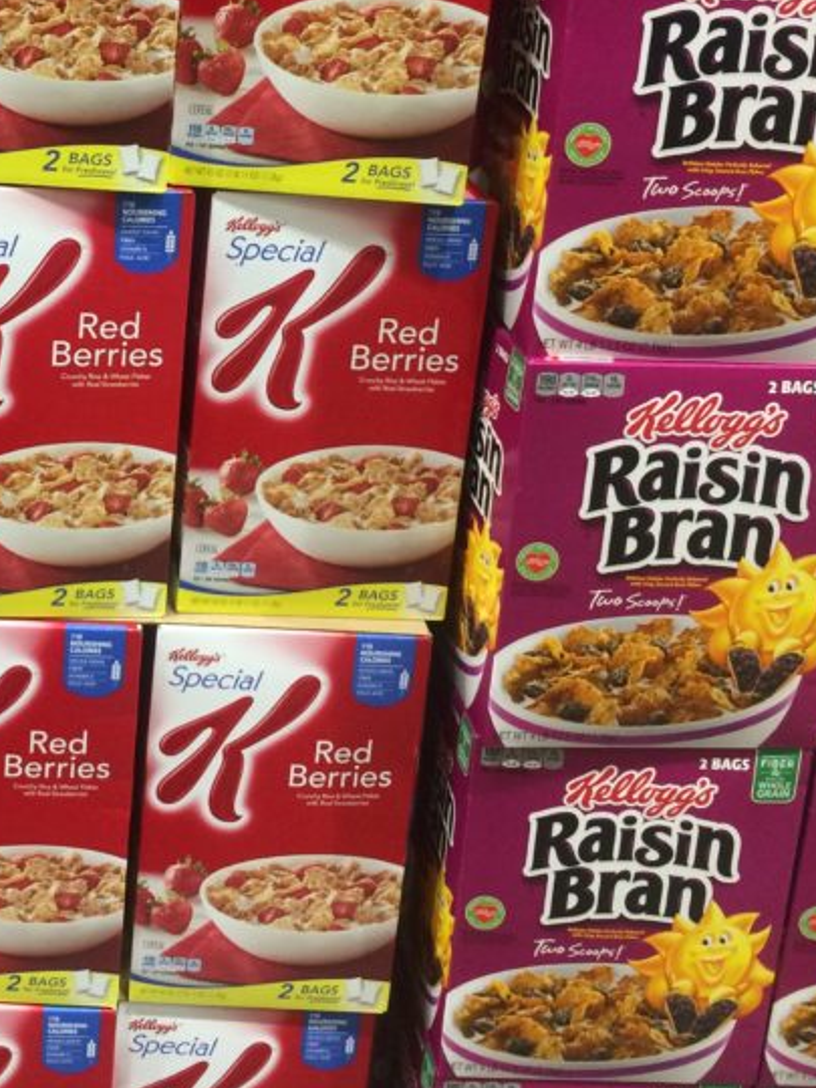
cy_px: 258
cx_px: 66
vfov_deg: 34.1
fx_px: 1729
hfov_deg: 25.6
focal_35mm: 55
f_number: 2.2
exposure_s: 1/30
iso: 125
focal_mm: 4.15
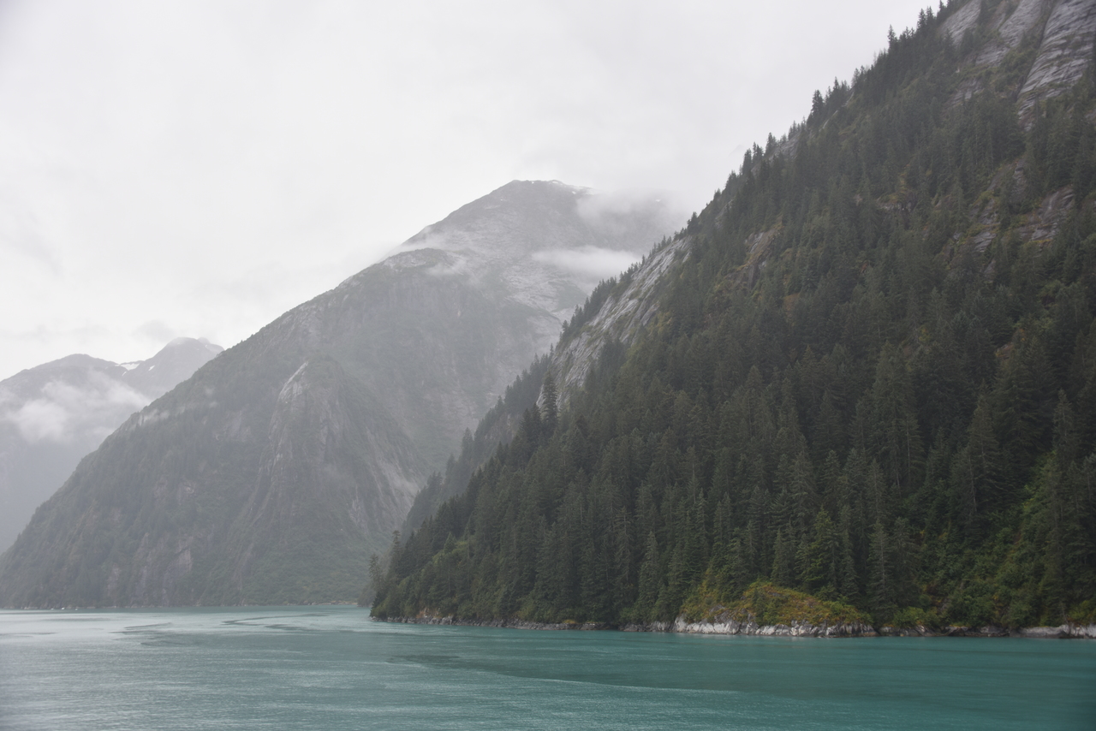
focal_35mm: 40
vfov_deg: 33.4
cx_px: 548
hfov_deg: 48.4
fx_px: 1218
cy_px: 366
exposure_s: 1/100
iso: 100
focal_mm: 40
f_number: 5
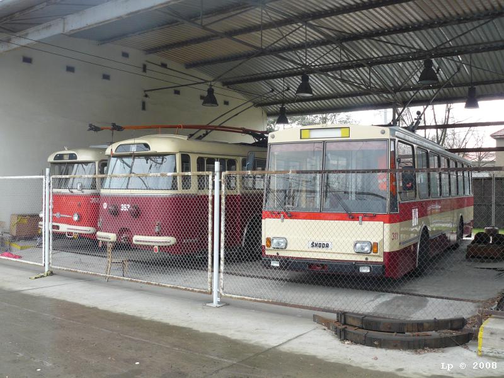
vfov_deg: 39.7
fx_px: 524
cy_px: 189
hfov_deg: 51.4
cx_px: 252
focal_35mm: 36
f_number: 4
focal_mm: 6
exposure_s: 1/125
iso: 100
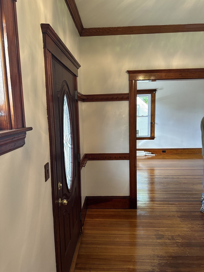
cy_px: 136
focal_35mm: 24
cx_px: 102
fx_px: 189
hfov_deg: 56.8
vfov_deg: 71.6
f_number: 1.78
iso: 125
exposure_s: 1/60
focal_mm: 6.86
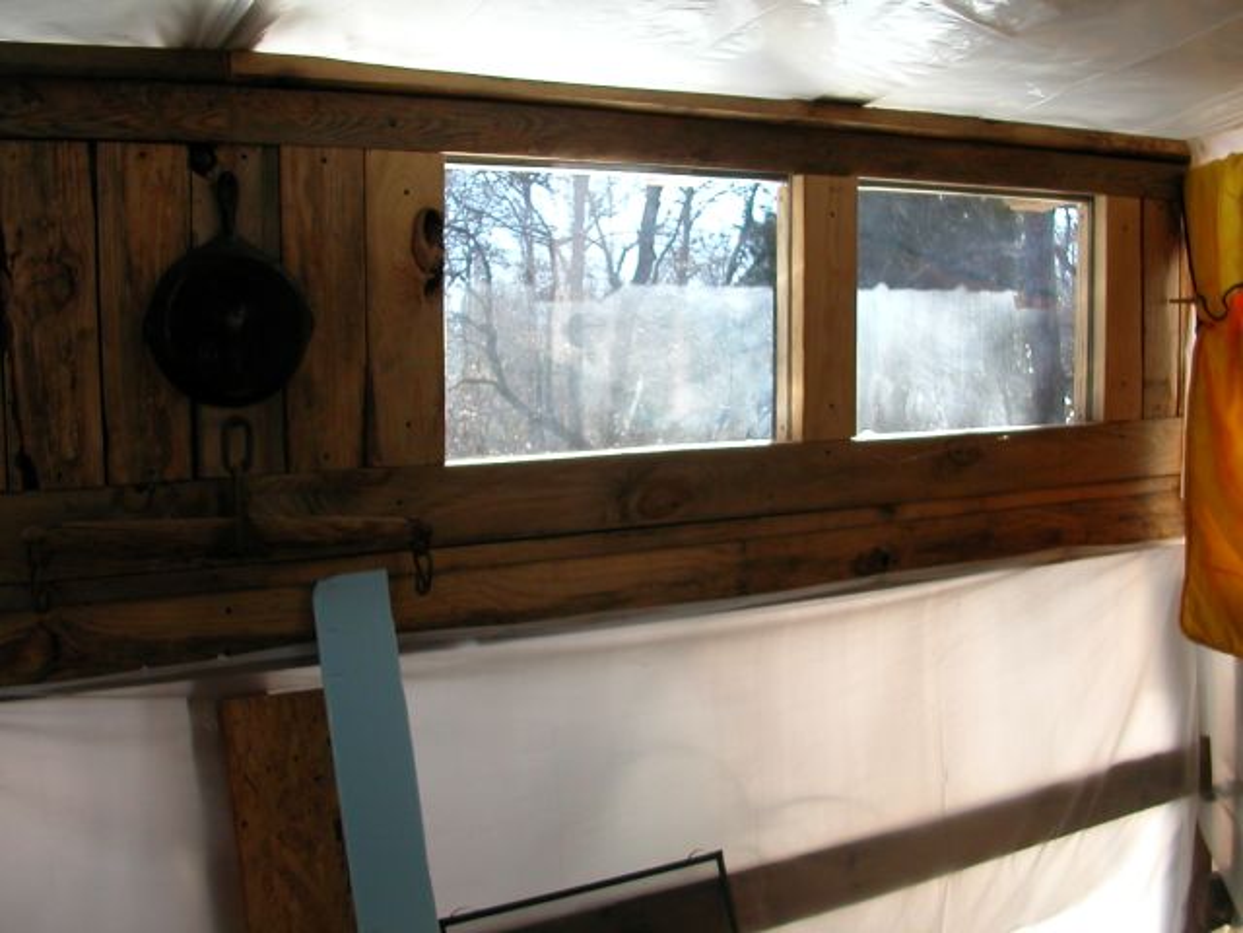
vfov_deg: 38.7
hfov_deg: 50.1
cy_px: 466
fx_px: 1329
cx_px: 622
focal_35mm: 37
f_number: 2.7
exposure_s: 1/280
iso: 100
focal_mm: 5.6
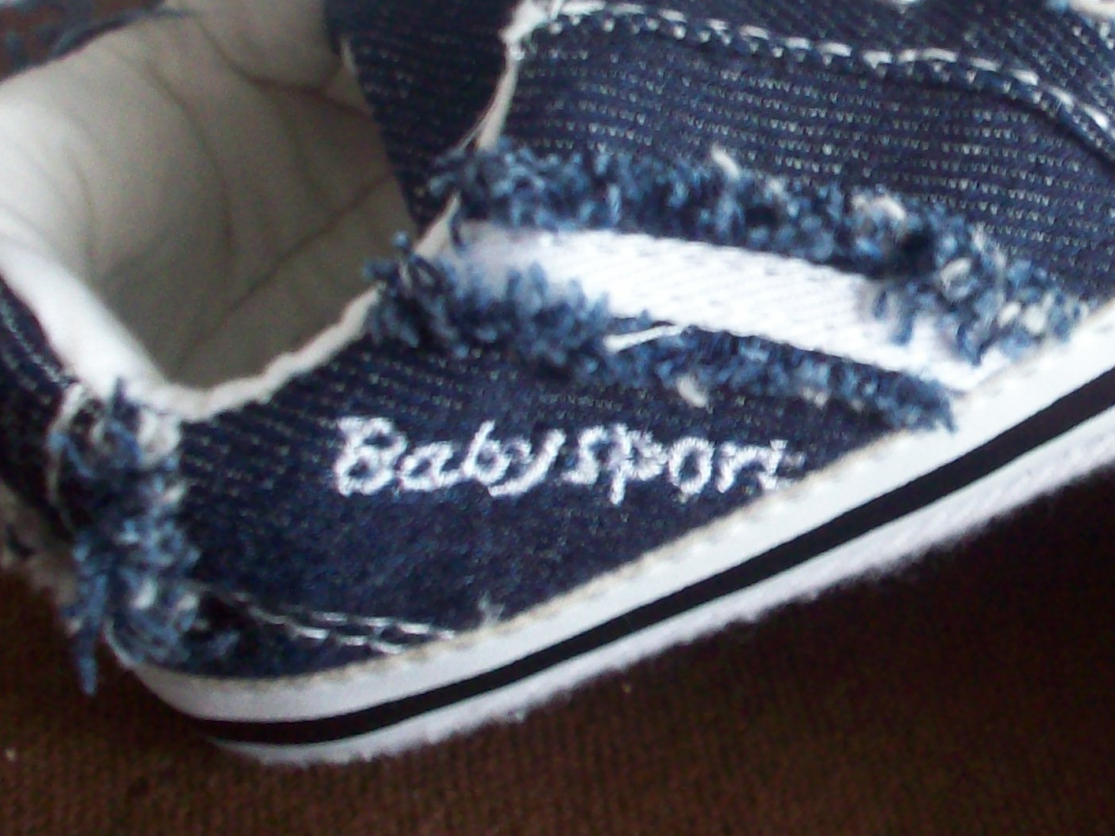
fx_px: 2577
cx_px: 1019
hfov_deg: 23.7
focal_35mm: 80
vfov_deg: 18.4
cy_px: 325
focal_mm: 6.2
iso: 169
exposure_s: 1/8
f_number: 2.8
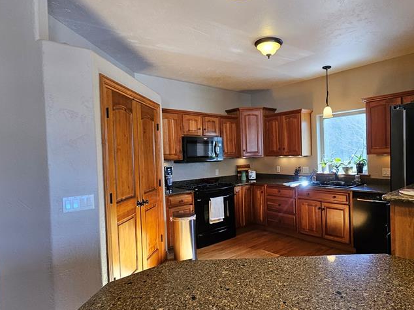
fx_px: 251
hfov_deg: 78.2
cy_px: 165
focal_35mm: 21
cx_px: 247
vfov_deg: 63.4
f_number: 2.2
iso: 160
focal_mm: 1.7
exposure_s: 1/60
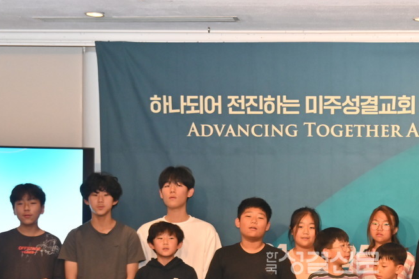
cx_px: 318
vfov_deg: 11.1
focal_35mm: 123
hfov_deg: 16.6
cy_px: 262
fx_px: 1431
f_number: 5.6
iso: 900
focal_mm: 42
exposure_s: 1/60
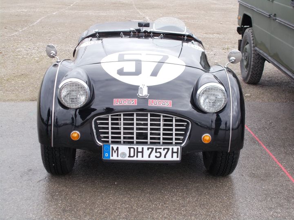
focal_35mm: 58
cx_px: 147
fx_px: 493
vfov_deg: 25.2
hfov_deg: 33.2
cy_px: 110
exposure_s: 1/160
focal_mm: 10.3
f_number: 4.9
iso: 80
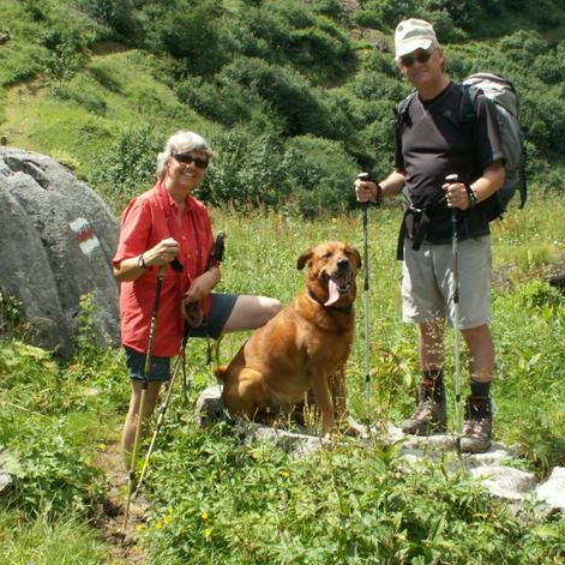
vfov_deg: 31.6
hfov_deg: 31.6
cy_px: 278
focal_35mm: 54
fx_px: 997
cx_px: 289
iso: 50
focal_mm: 7.5
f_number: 8
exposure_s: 1/60
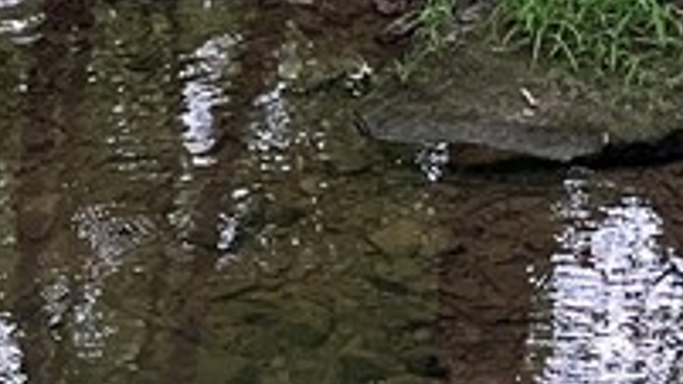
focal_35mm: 144
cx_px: 7
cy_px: 272
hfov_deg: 14.7
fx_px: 2608
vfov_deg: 8.4
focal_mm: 5.1
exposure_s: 1/60
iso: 320
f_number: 1.6
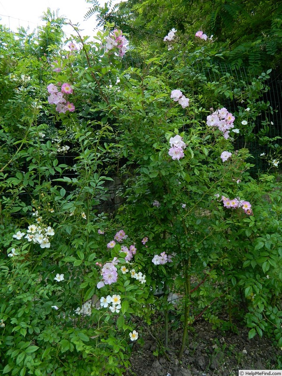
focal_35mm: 25
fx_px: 272
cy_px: 188
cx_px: 141
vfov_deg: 69.4
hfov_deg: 54.9
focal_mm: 4.5
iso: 80
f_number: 3.1
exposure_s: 1/320
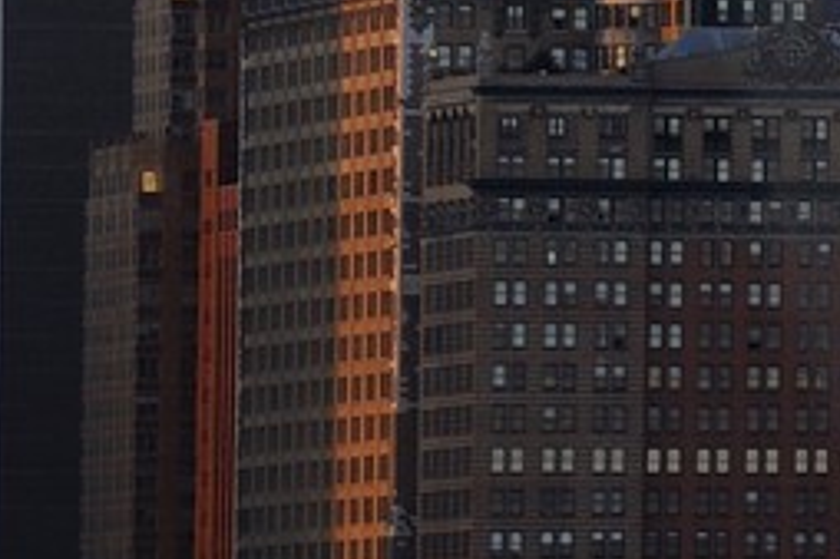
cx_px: 2090
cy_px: -86
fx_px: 20589
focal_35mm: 883
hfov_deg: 2.3
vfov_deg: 1.6
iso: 400
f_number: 4
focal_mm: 140
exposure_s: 1/320
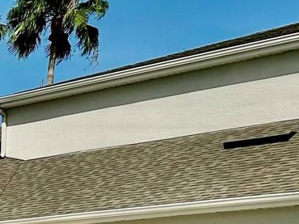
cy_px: 377
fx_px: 899
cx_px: -305
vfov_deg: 13.1
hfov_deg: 15.2
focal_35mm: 104
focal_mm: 6.86
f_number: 1.78
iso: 80
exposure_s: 1/12048
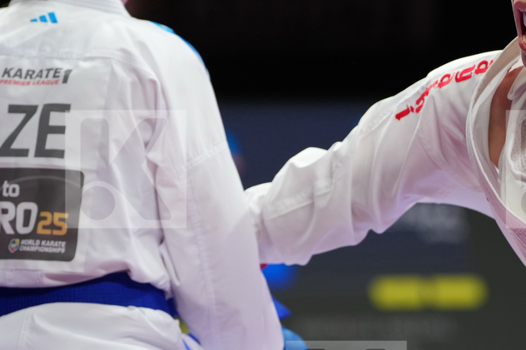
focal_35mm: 418
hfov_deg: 4.9
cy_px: 170
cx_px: 346
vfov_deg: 3.3
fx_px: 6105
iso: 800
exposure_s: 1/1000
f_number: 2.8
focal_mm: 165
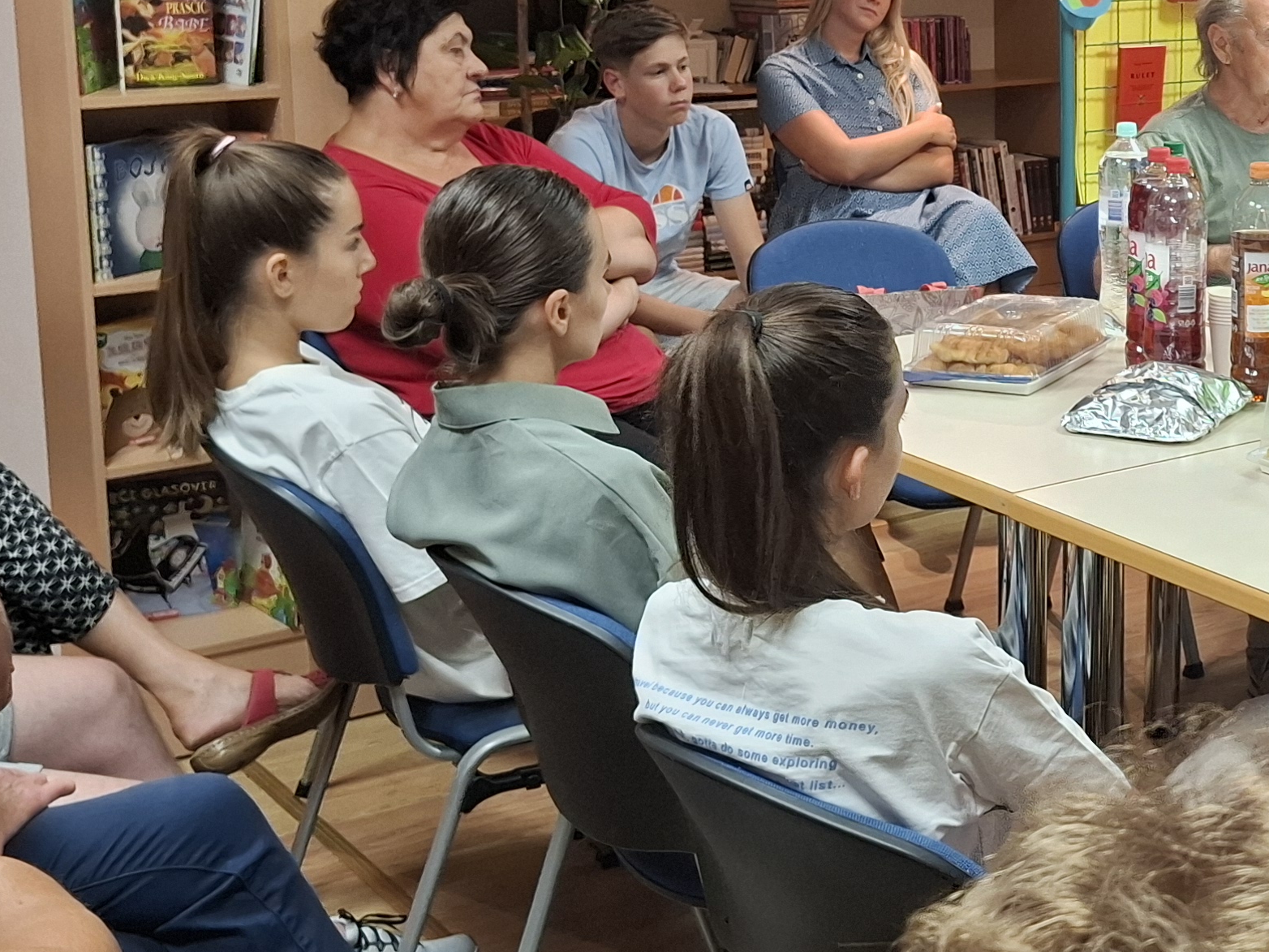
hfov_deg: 31.0
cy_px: 278
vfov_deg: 24.2
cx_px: 1091
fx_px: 2200
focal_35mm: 60
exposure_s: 1/50
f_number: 1.8
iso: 250
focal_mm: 5.54
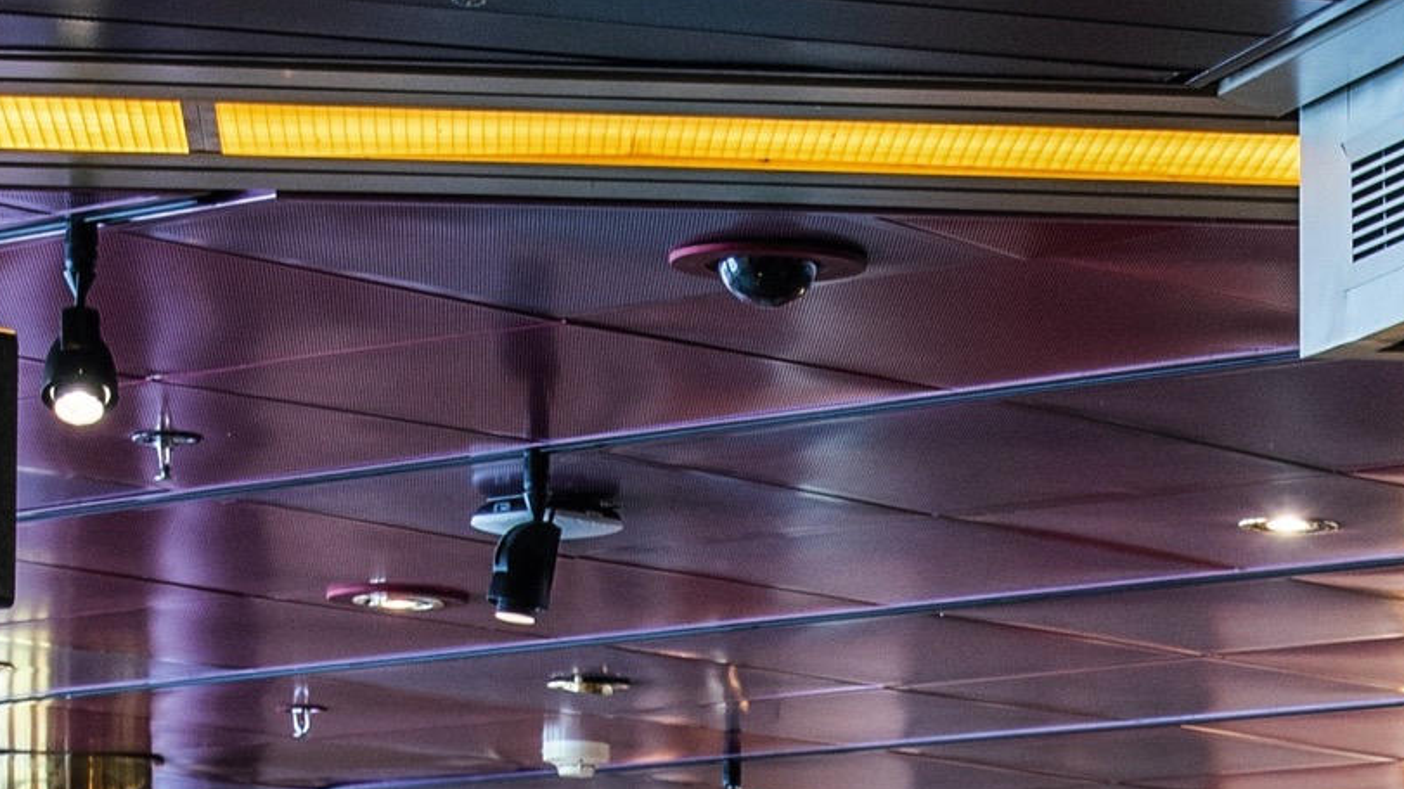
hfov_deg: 11.8
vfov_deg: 6.4
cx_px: 1319
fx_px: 6738
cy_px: 1820
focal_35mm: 181
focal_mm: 35
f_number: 8
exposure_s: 1/6
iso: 250
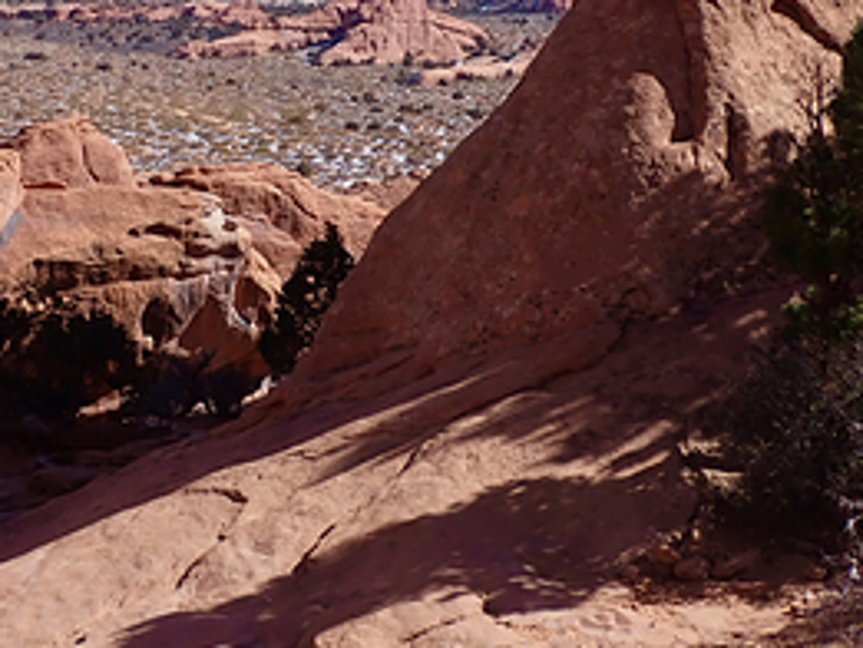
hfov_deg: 27.4
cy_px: 53
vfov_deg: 20.8
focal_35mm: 69
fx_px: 1721
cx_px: 122
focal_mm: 5.4
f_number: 9
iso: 100
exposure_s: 1/125
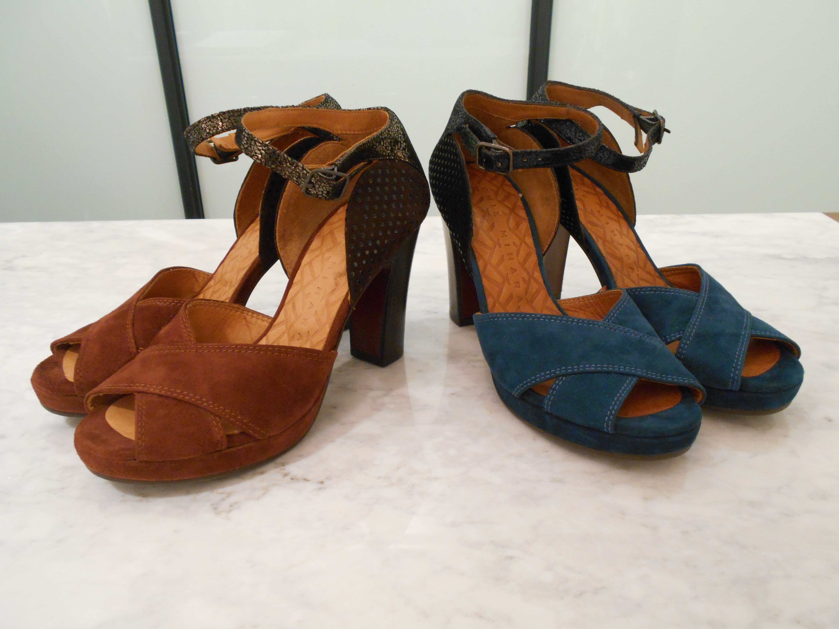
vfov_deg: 53.1
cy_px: 314
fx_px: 630
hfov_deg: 67.3
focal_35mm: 26
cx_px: 420
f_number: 3.2
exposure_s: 1/30
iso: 400
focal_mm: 4.6
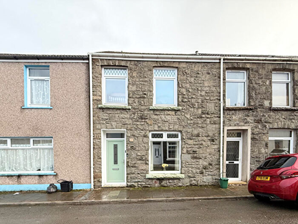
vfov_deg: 85.7
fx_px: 121
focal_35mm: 14
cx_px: 149
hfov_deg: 102.1
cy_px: 112
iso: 160
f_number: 2.2
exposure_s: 1/99
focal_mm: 2.22
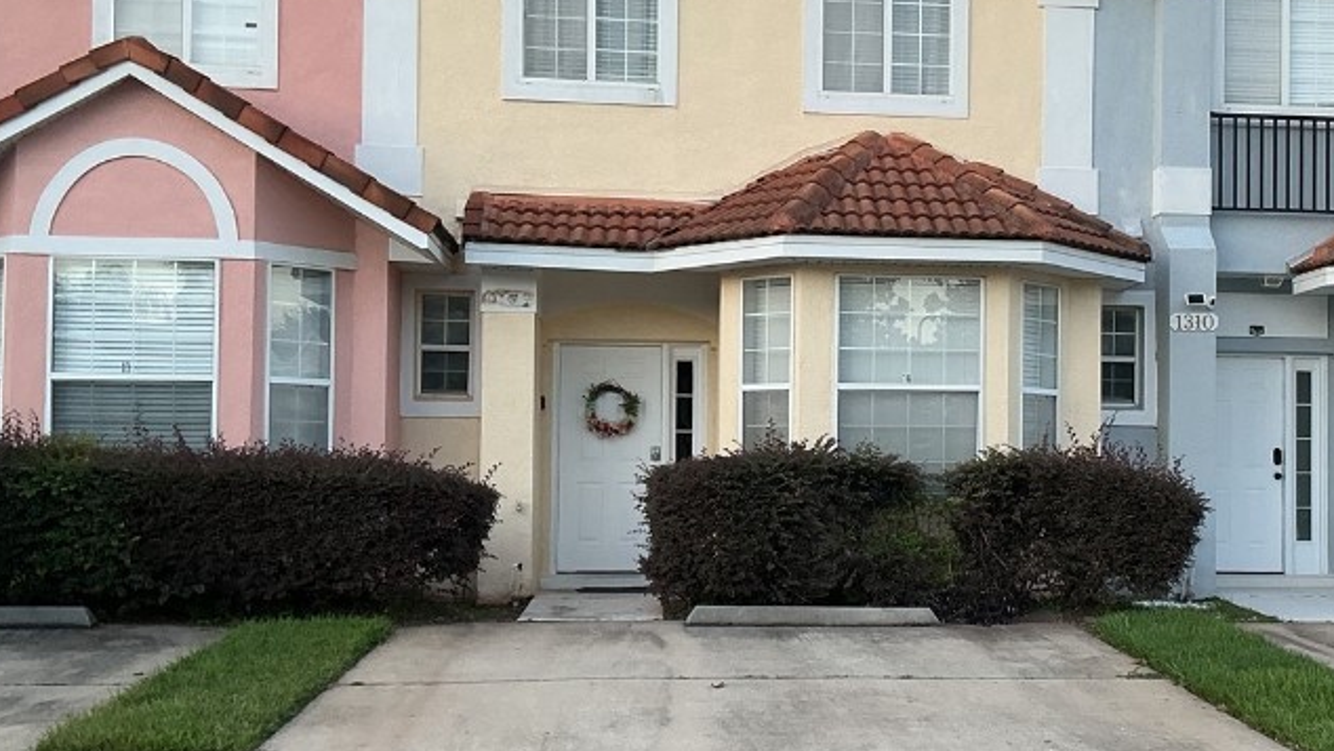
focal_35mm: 51
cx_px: 913
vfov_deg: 23.5
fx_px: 1804
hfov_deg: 40.0
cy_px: 423
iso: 40
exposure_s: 1/120
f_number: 1.8
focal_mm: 3
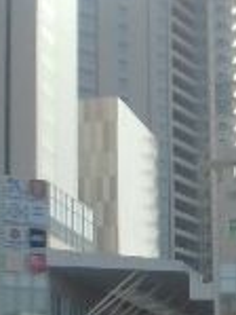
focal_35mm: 129
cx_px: 202
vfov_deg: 15.1
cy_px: 281
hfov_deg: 11.5
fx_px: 1171
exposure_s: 1/800
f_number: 3.5
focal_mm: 5.36
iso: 64
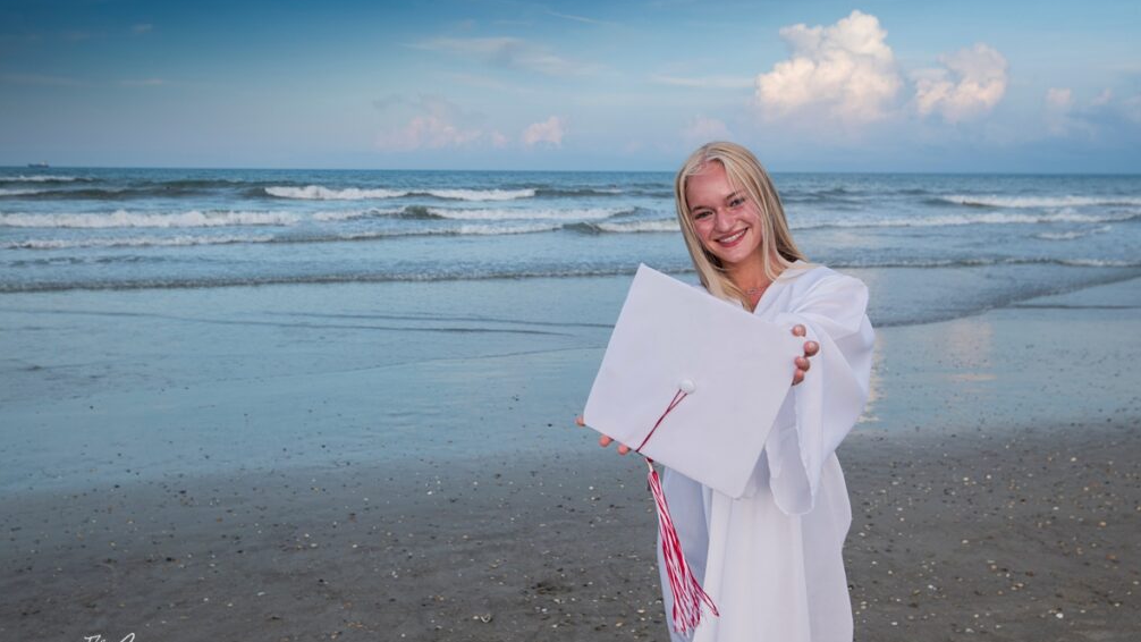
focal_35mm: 32
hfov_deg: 61.0
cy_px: 311
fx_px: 968
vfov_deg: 36.7
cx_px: 561
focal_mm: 30
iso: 200
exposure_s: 1/250
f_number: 5
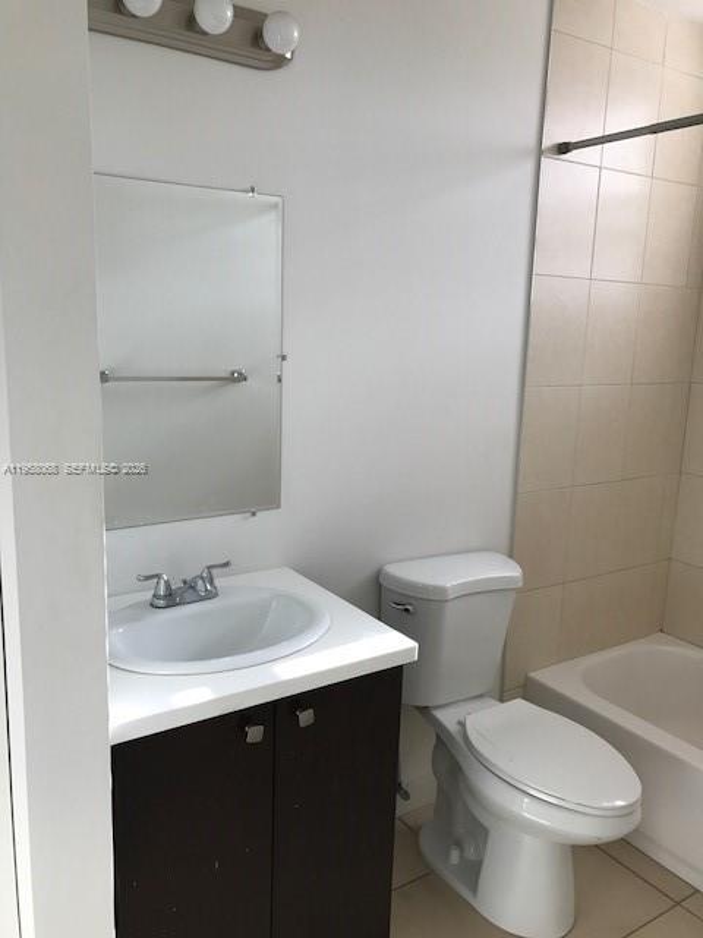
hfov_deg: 49.7
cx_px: 352
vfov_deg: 63.4
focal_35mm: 28
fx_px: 758
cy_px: 469
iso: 20
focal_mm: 3.99
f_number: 1.8
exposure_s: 1/154
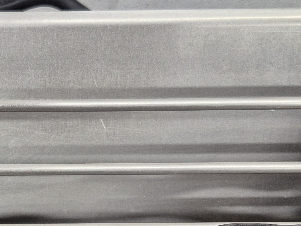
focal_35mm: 68
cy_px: 220
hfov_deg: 27.7
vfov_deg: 21.0
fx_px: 591
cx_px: 39
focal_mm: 5.4
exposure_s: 1/120
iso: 400
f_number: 1.8
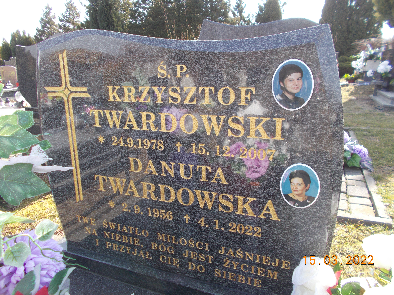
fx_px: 296
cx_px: 197
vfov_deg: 53.1
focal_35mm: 26
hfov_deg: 67.3
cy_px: 148
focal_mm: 4.6
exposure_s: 1/160
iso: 80
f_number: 3.2
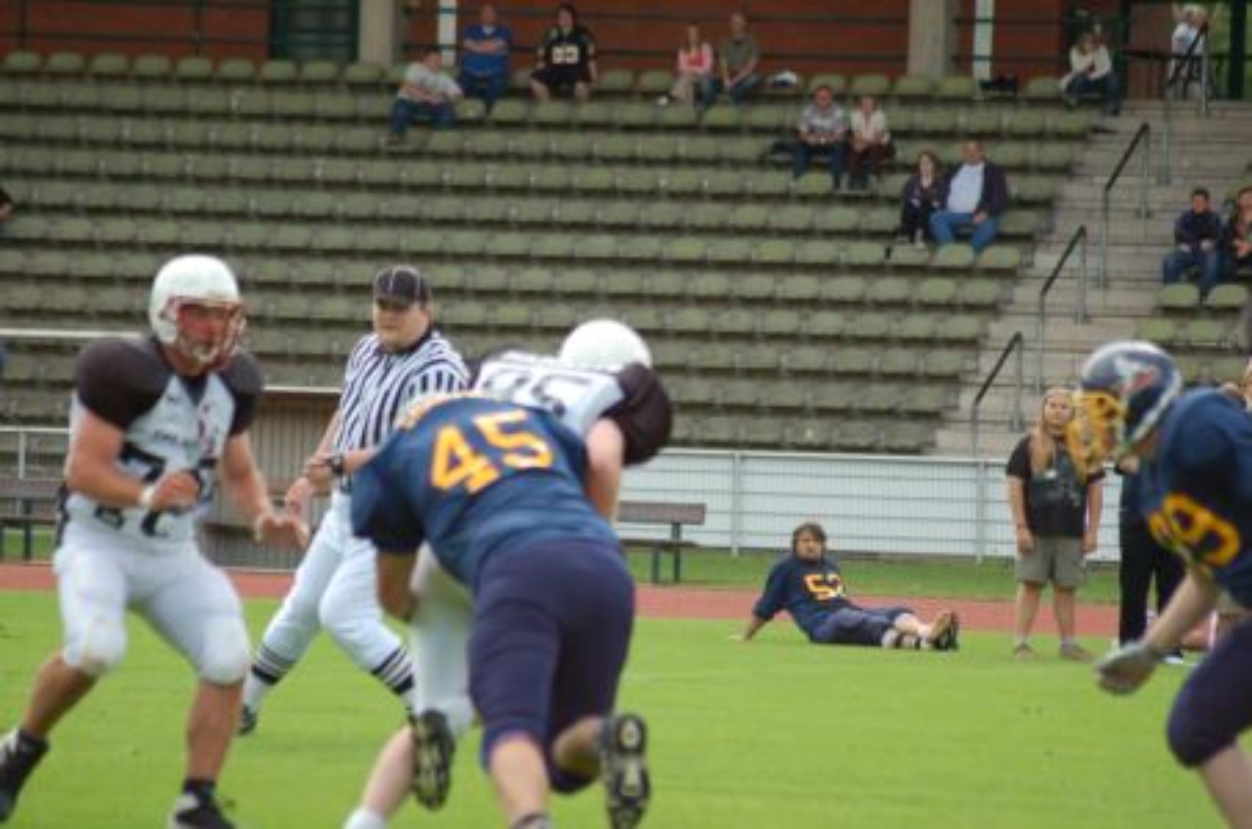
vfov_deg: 5.4
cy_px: 414
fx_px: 8850
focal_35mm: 255
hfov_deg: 8.1
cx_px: 626
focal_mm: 170
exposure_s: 1/500
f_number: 4.8
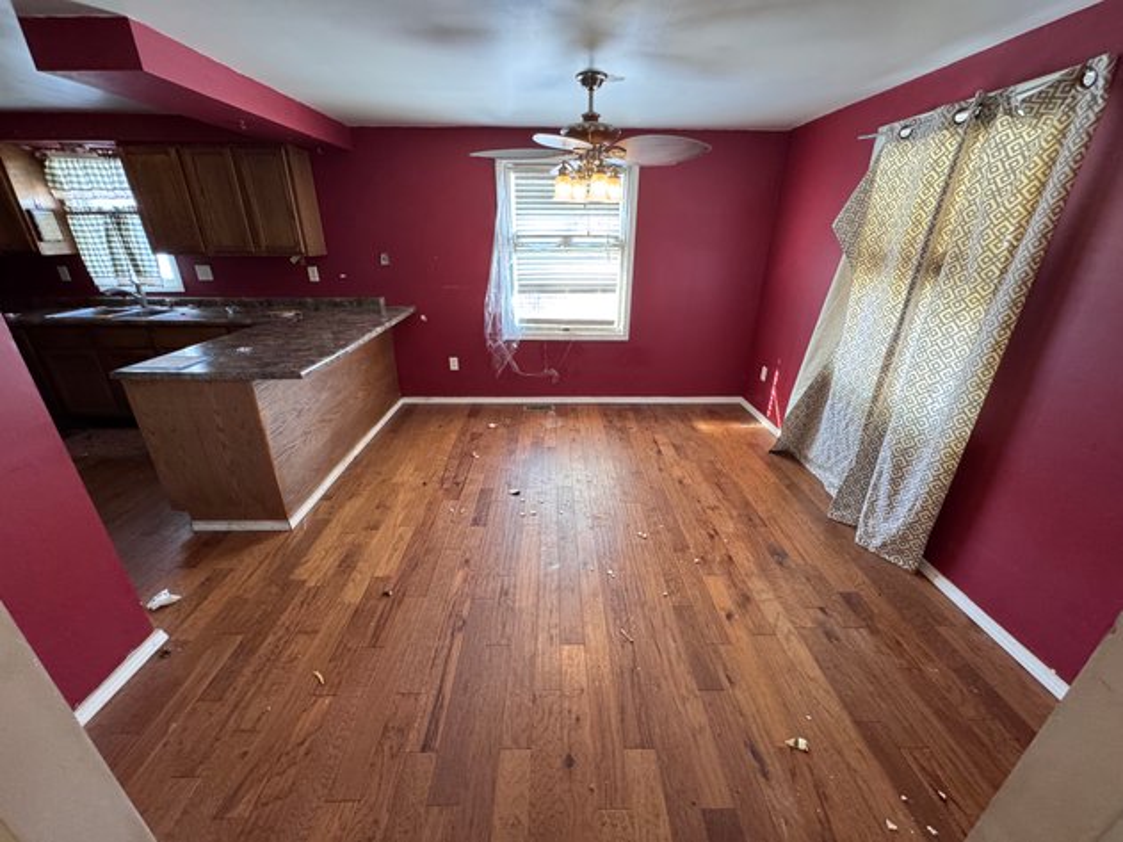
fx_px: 454
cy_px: 421
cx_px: 562
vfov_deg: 85.7
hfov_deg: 102.1
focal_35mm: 14
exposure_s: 1/60
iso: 500
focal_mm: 2.22
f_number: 2.2
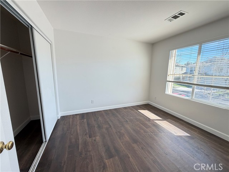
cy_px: 86
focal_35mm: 14
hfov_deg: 102.1
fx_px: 93
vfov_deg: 85.7
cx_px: 114
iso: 100
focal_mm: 2.22
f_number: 2.2
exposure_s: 1/121
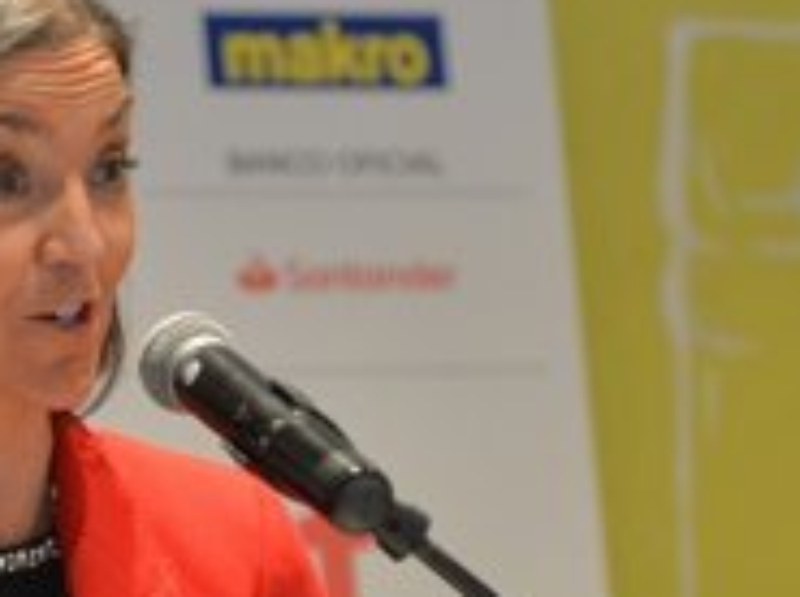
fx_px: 7842
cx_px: 259
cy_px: 547
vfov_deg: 4.4
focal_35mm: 340
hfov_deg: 5.8
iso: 1600
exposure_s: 1/250
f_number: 2.8
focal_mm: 102
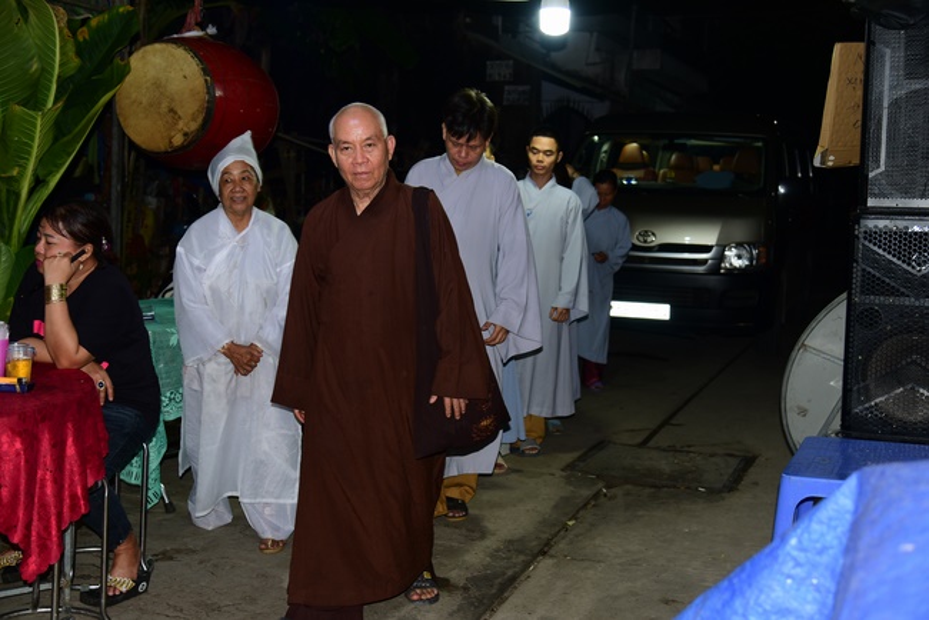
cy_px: 310
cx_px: 464
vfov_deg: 30.5
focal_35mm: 44
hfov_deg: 44.5
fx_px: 1136
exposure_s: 1/60
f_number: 4
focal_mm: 44
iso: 320
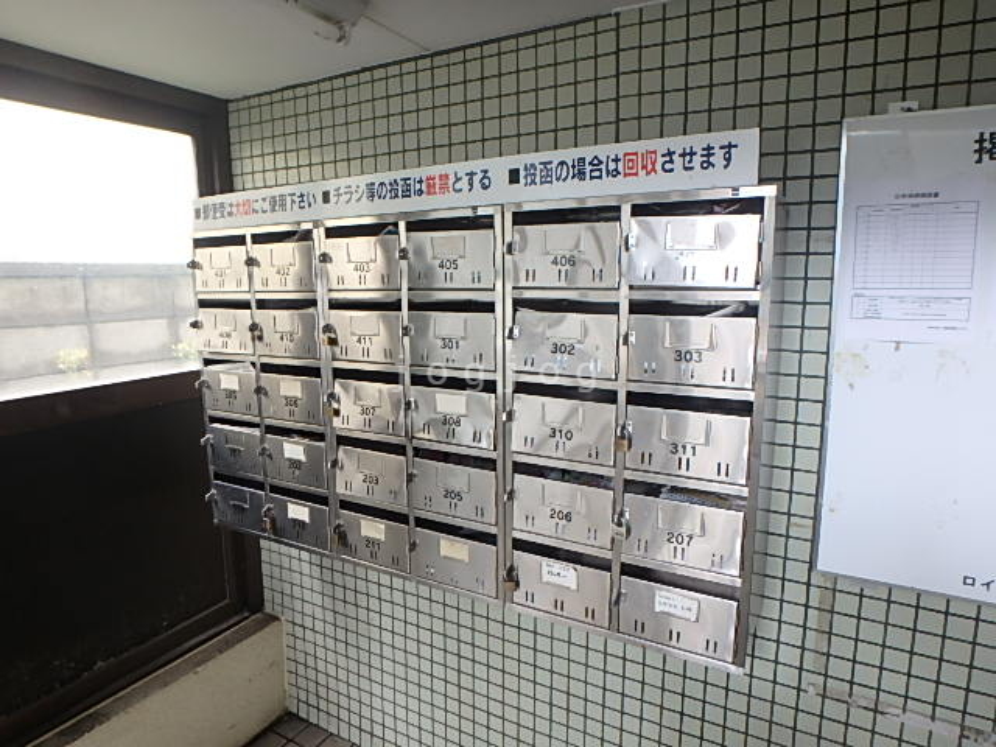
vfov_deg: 63.4
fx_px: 604
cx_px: 498
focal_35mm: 21
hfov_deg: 79.0
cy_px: 374
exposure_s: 1/30
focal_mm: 3.7
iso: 250
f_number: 3.5
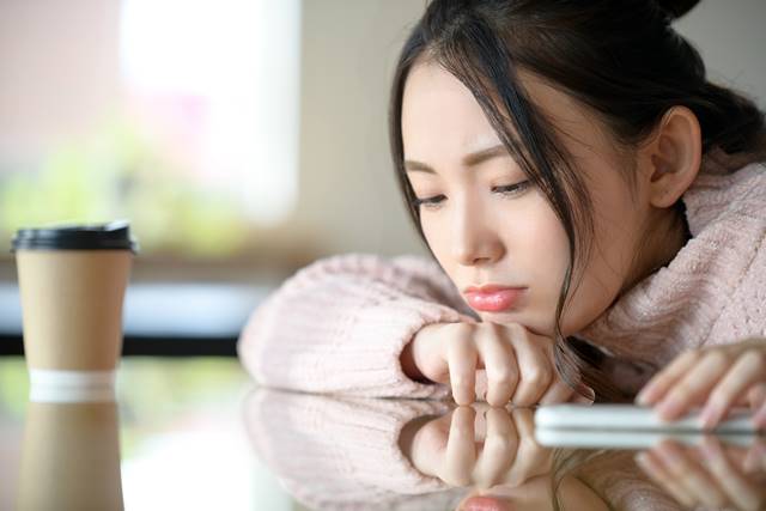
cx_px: 383
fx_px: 3086
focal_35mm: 145
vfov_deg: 9.5
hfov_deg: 14.2
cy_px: 256
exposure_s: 1/100
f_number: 2.8
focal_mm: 145
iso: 400
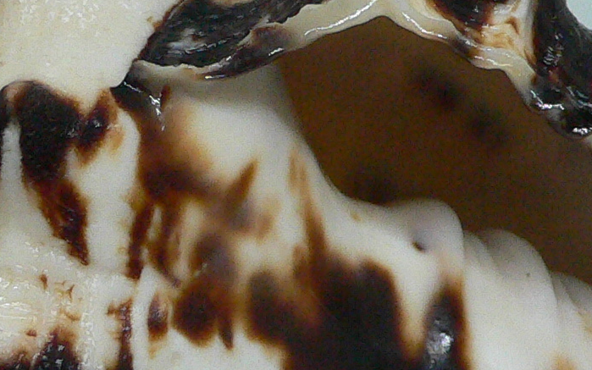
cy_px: 205
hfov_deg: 19.5
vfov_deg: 12.2
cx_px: 274
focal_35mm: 107
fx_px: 1726
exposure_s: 1/50
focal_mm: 4.6
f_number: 2.8
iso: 200
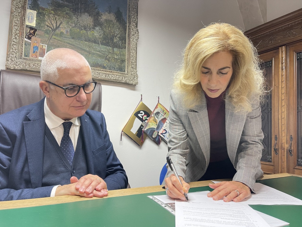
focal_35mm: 25
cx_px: 151
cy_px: 114
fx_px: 218
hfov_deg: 69.4
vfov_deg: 54.9
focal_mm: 5.1
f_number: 1.6
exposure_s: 1/60
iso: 200
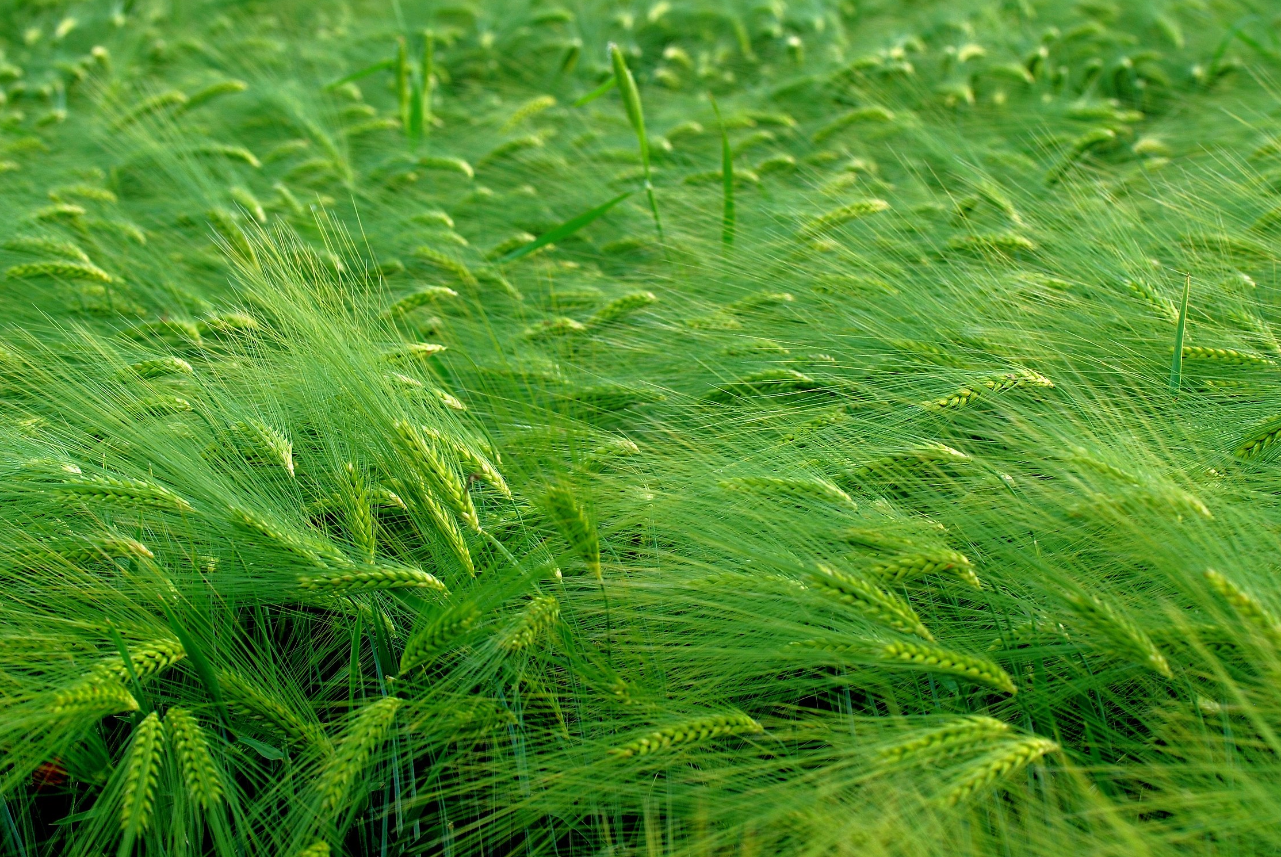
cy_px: 401
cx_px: 669
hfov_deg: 21.0
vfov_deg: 14.1
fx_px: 3455
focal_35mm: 97
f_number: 7.1
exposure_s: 1/80
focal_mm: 60
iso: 100
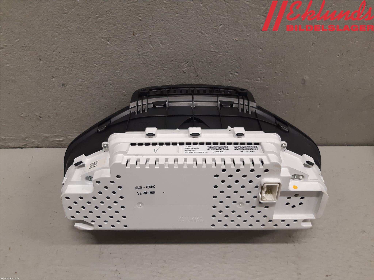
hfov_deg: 67.3
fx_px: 281
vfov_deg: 53.1
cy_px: 140
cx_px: 187
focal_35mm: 26
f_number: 1.7
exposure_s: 1/50
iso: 100
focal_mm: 3.93
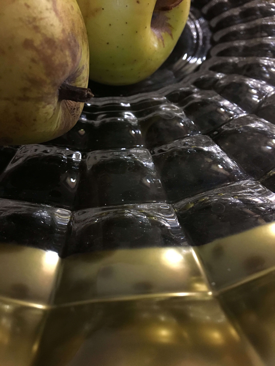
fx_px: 307
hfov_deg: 48.2
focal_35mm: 29
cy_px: 183
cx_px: 138
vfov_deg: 61.7
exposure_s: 1/20
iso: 200
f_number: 2.2
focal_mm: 4.15
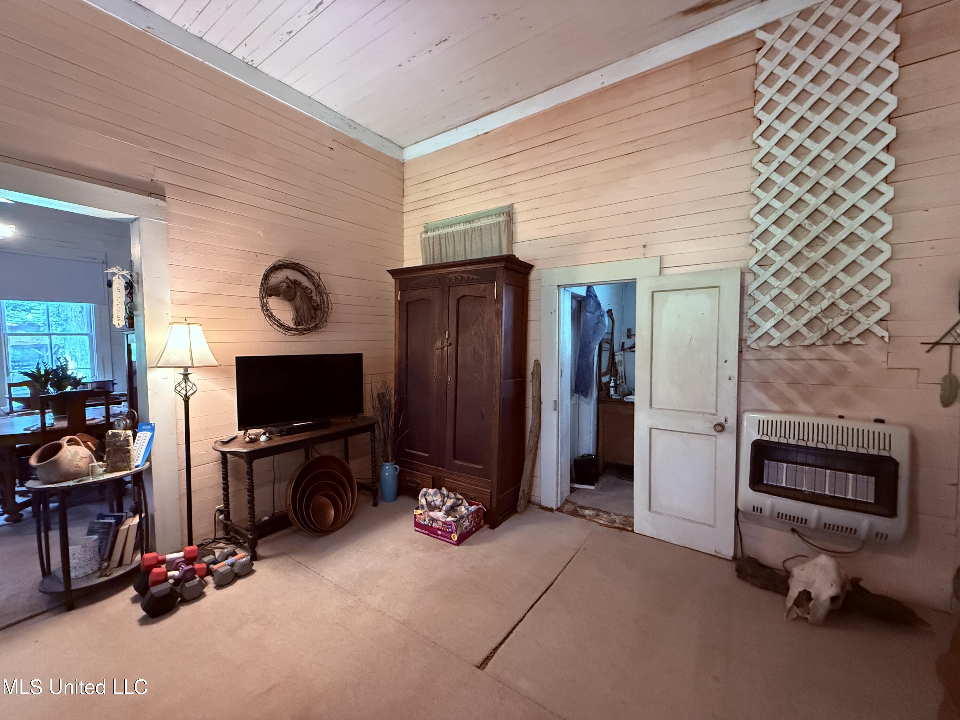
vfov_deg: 85.7
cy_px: 360
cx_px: 480
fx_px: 388
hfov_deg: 102.1
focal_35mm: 14
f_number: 2.2
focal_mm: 2.22
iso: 1000
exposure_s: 1/60
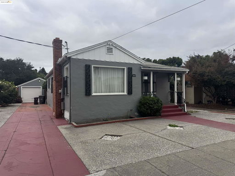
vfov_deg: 56.8
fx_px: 163
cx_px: 118
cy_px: 88
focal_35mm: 24
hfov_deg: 71.6
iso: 80
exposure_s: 1/3802
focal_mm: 6.76
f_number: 1.78
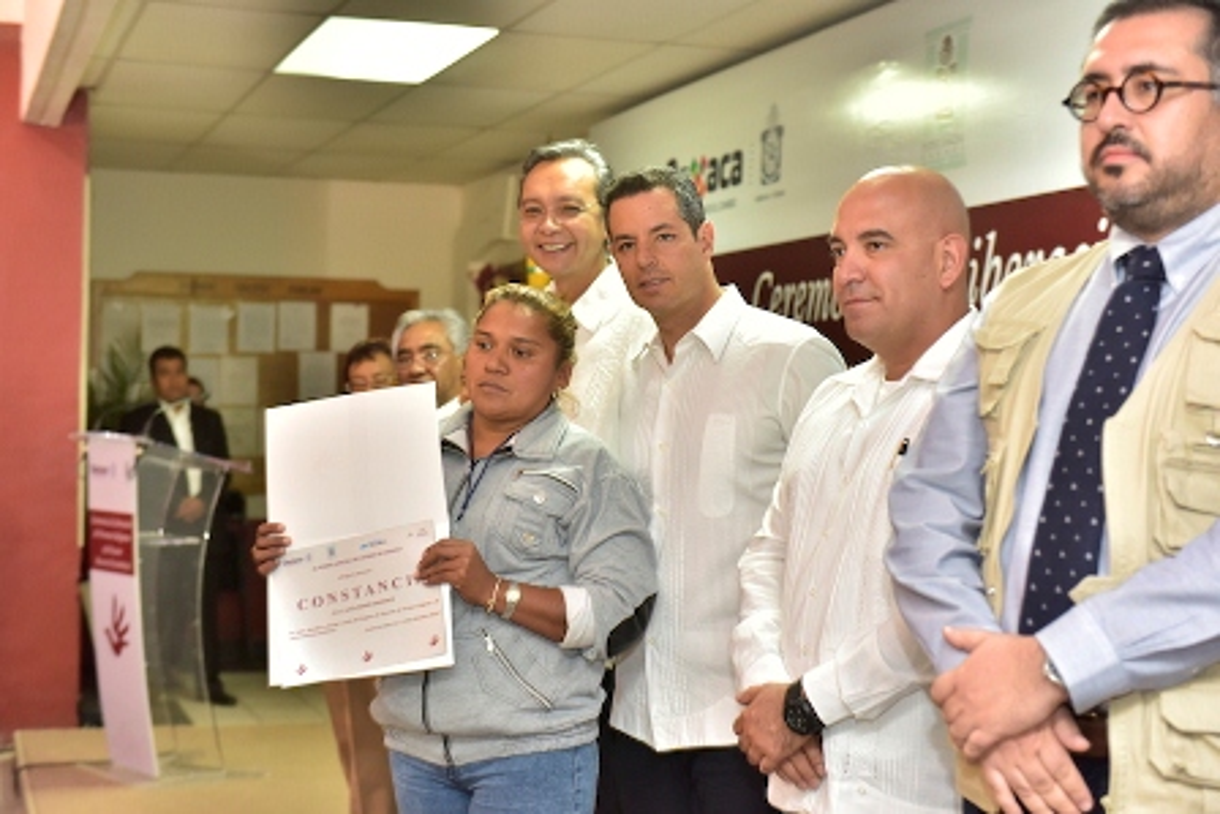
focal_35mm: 58
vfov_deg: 23.4
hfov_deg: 34.5
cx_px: 610
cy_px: 407
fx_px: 1966
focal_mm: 58
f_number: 3.5
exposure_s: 1/60
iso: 1000
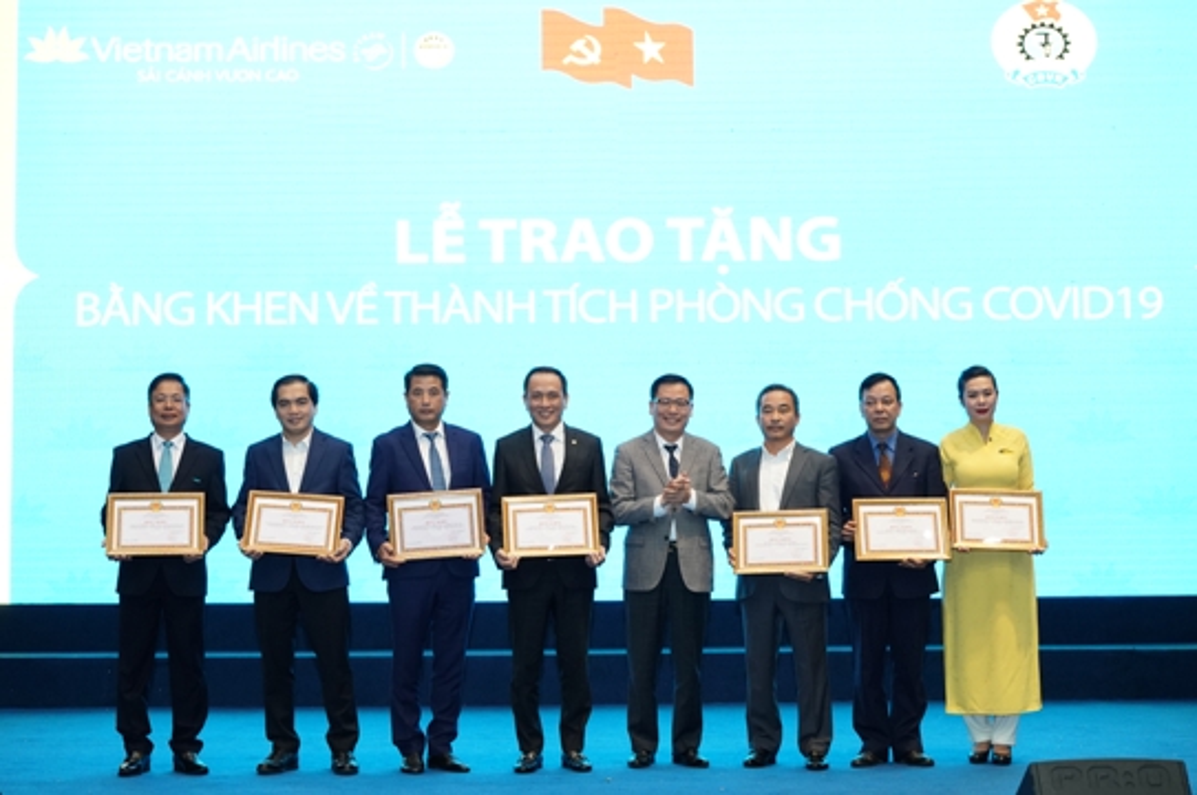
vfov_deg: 24.6
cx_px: 598
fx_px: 1827
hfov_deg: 36.3
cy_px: 398
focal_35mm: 55
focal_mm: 55
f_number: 5.6
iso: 2000
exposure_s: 1/100
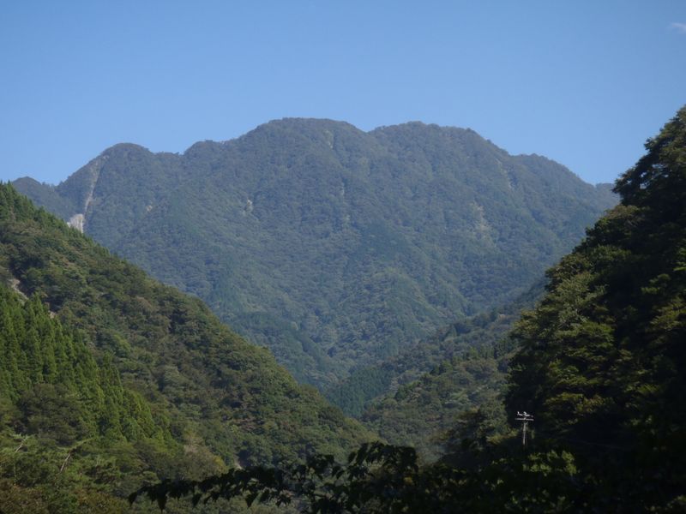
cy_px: 257
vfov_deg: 14.4
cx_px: 343
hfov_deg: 19.1
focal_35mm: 103
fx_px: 2041
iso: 80
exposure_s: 1/320
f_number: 5
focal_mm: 18.46
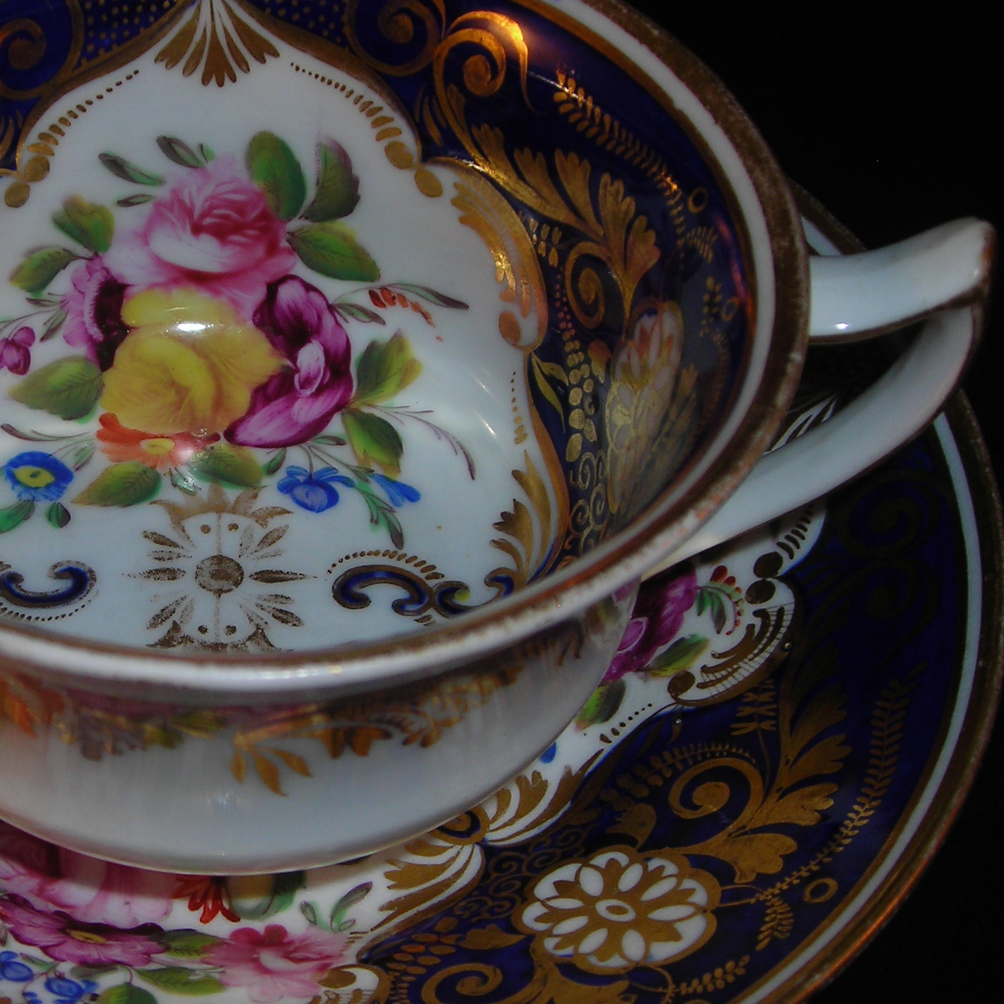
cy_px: 488
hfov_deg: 27.3
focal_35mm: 62
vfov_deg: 27.7
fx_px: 2034
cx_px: 223
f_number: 6.4
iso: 50
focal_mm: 6.3
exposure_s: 1/60.1
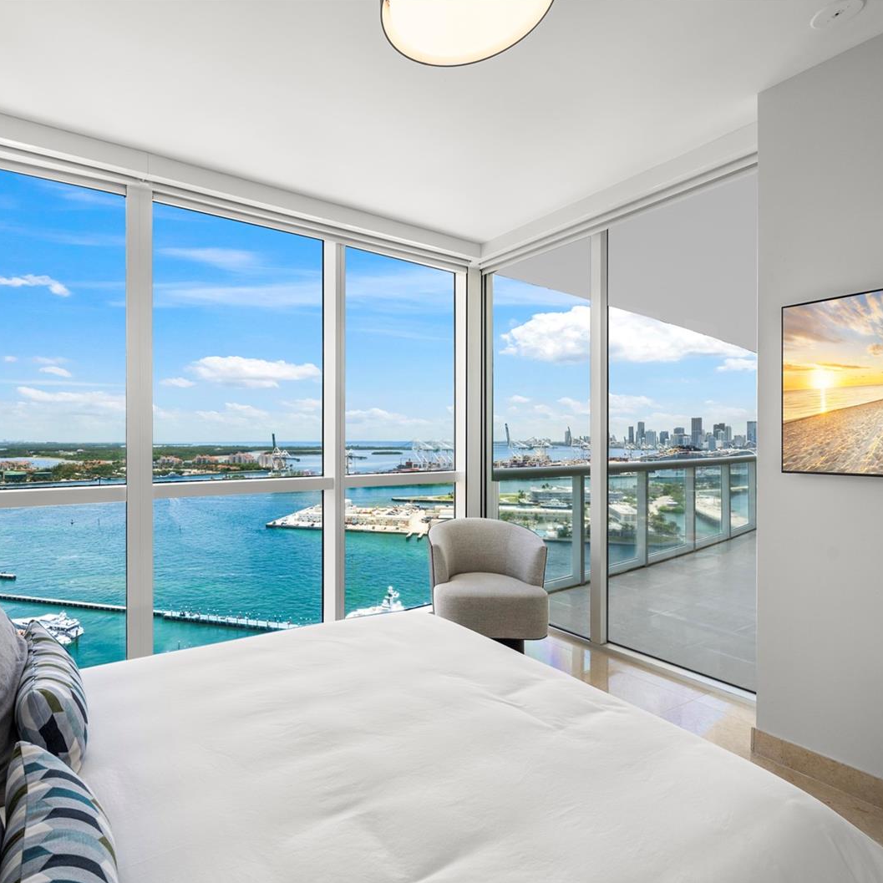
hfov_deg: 79.5
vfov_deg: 80.7
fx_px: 519
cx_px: 339
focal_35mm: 18
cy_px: 440
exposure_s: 1/60
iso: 100
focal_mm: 14
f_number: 8
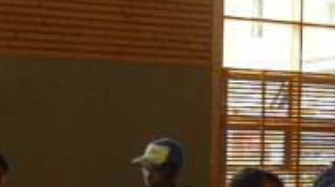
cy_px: 225
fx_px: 1144
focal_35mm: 129
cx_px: 278
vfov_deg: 9.2
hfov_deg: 16.5
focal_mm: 6
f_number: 5.6
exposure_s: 1/60
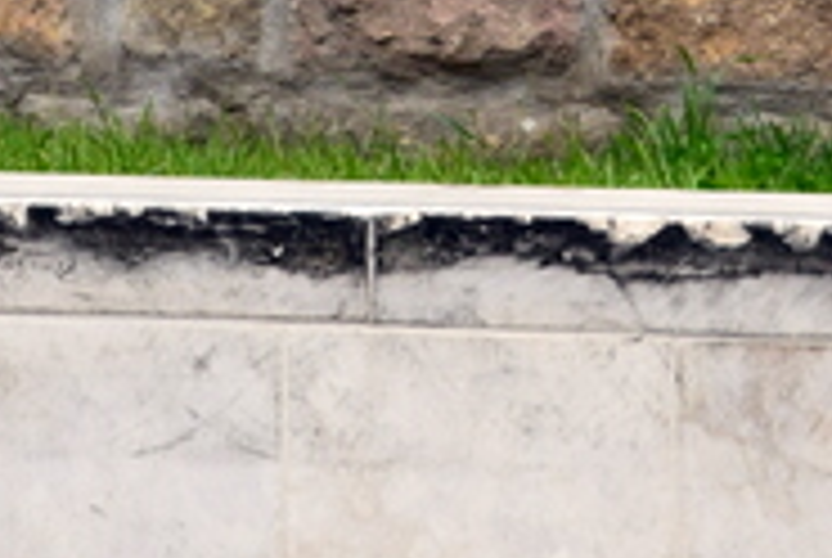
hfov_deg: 3.0
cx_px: 436
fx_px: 15744
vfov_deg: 2.0
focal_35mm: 680
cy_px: -486
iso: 400
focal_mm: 105
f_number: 11
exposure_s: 1/400
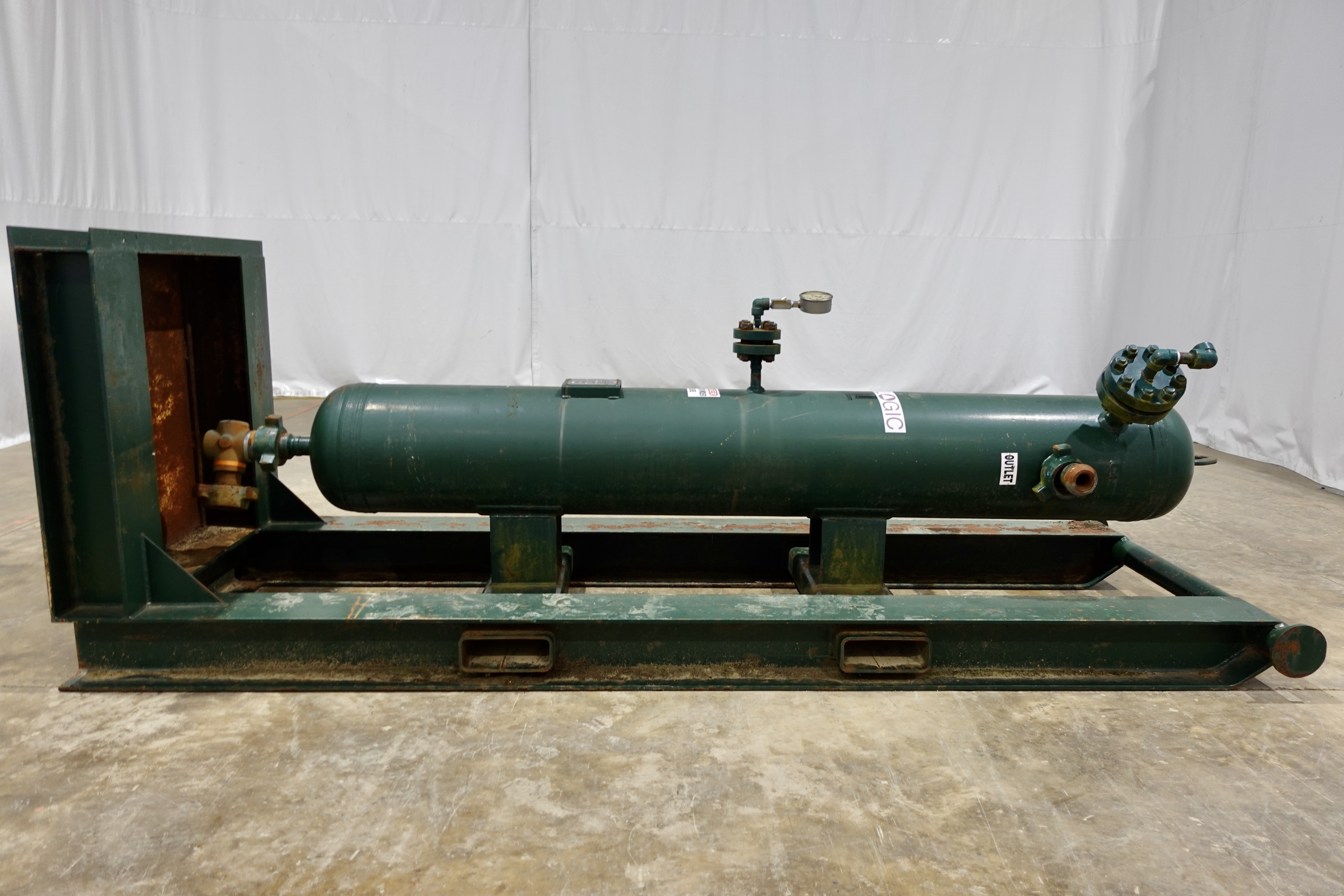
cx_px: 672
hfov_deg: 73.8
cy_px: 448
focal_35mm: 24
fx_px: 896
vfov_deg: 53.1
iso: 160
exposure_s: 1/30
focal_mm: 9.4
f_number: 1.8
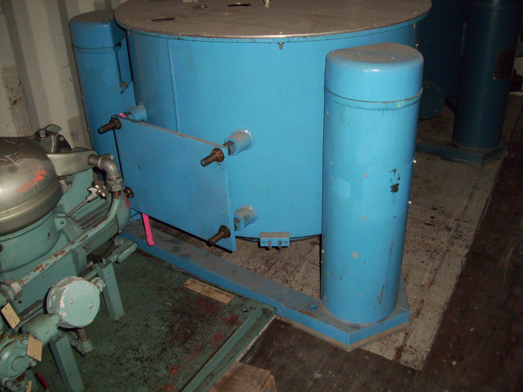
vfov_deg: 41.8
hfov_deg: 54.0
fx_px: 514
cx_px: 262
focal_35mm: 34
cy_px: 196
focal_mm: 5.7
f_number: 2.9
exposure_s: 1/40
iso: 200
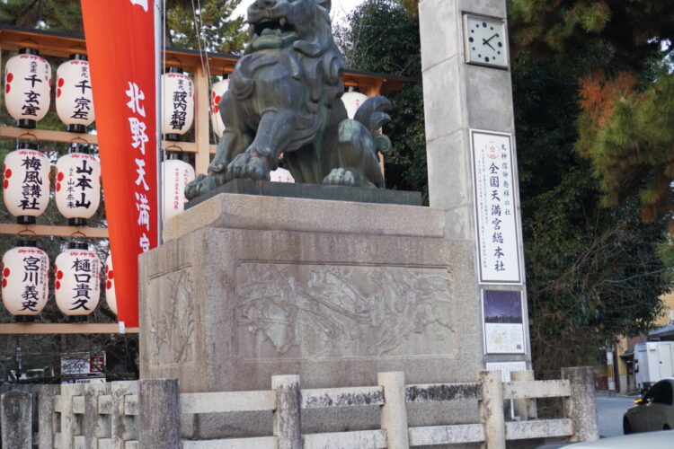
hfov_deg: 37.9
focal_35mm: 52
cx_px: 337
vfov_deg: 25.8
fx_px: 983
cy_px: 224
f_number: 5.6
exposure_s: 1/160
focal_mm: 35
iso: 500
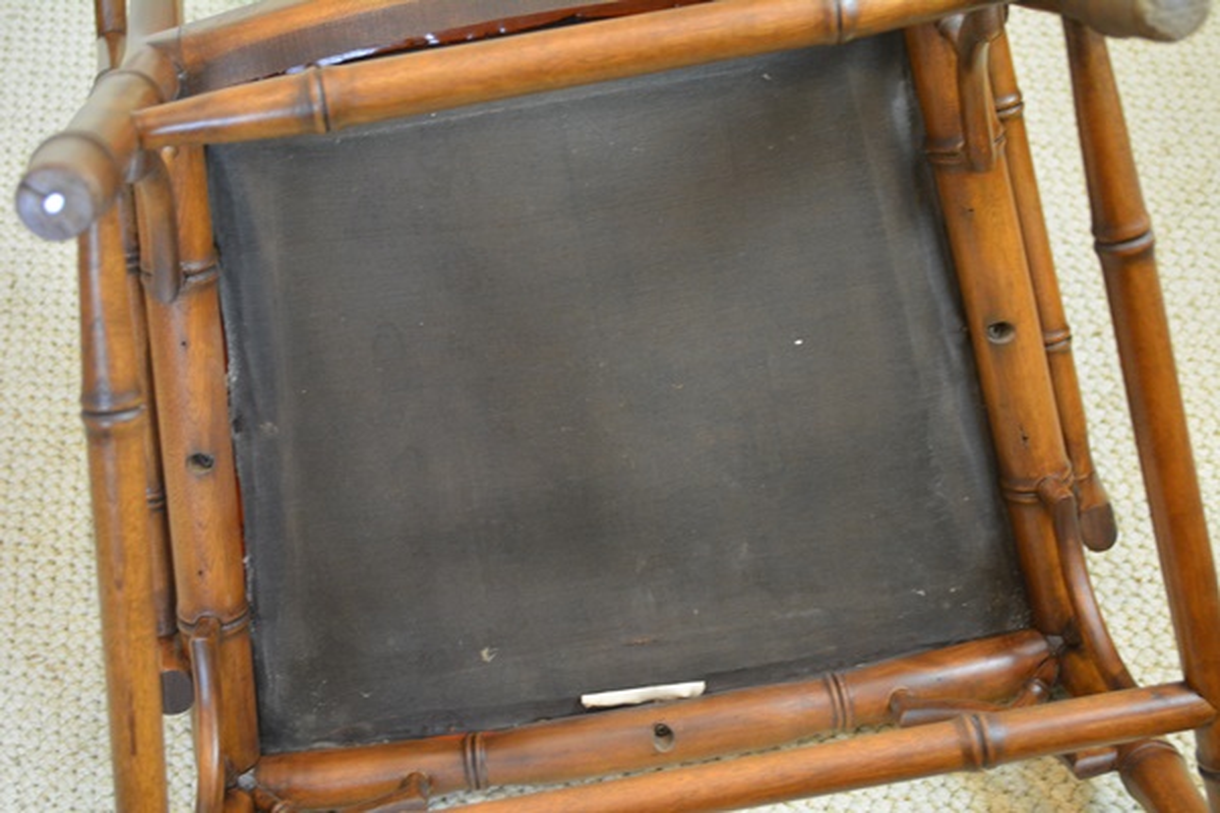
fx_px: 1932
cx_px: 610
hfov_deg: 35.1
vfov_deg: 23.8
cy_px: 406
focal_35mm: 57
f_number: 5
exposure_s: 1/30
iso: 1600
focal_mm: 38
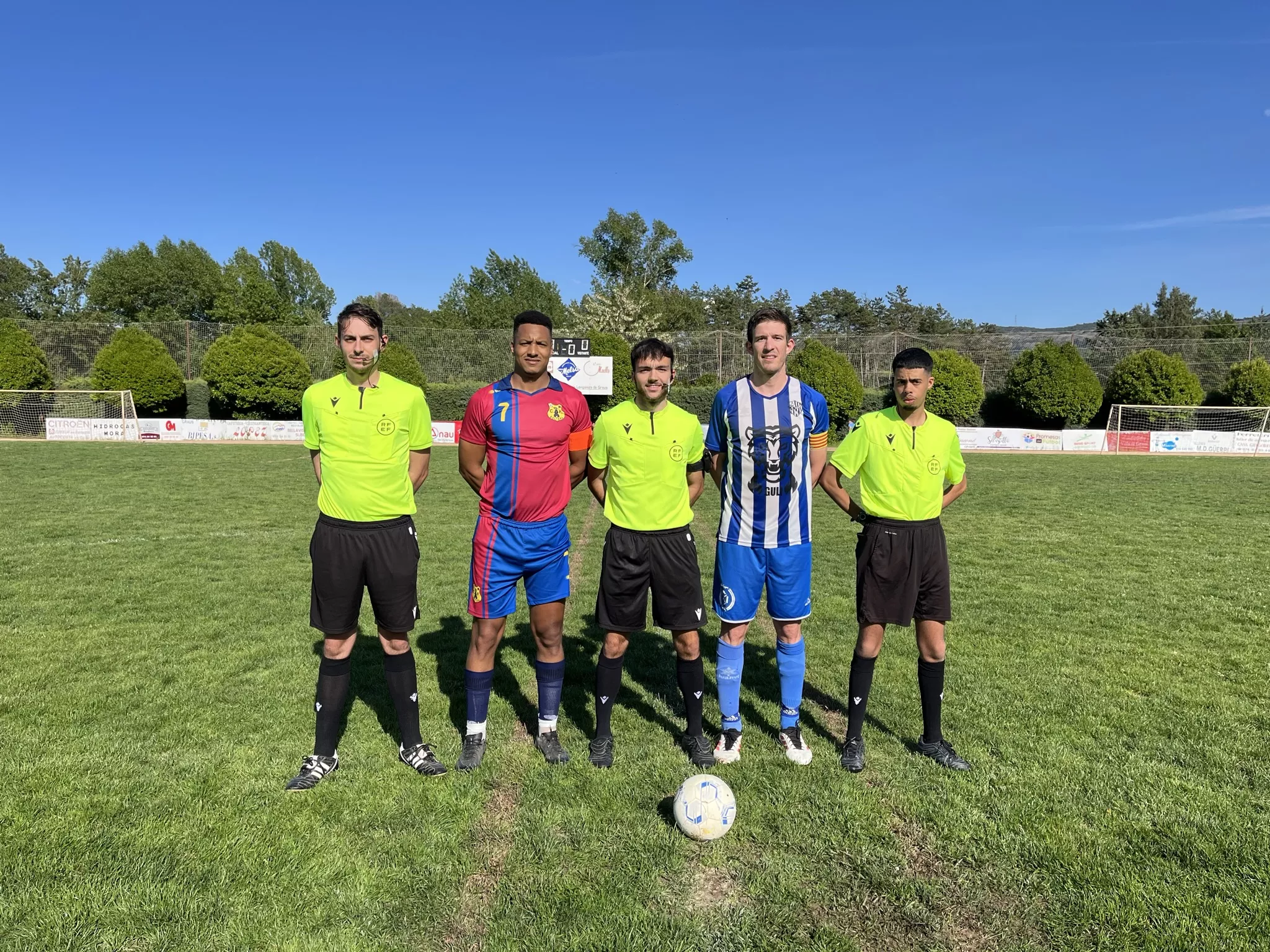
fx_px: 954
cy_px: 476
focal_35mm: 26
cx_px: 635
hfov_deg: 67.3
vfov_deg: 53.1
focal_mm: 5.1
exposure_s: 1/3413
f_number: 1.6
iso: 50
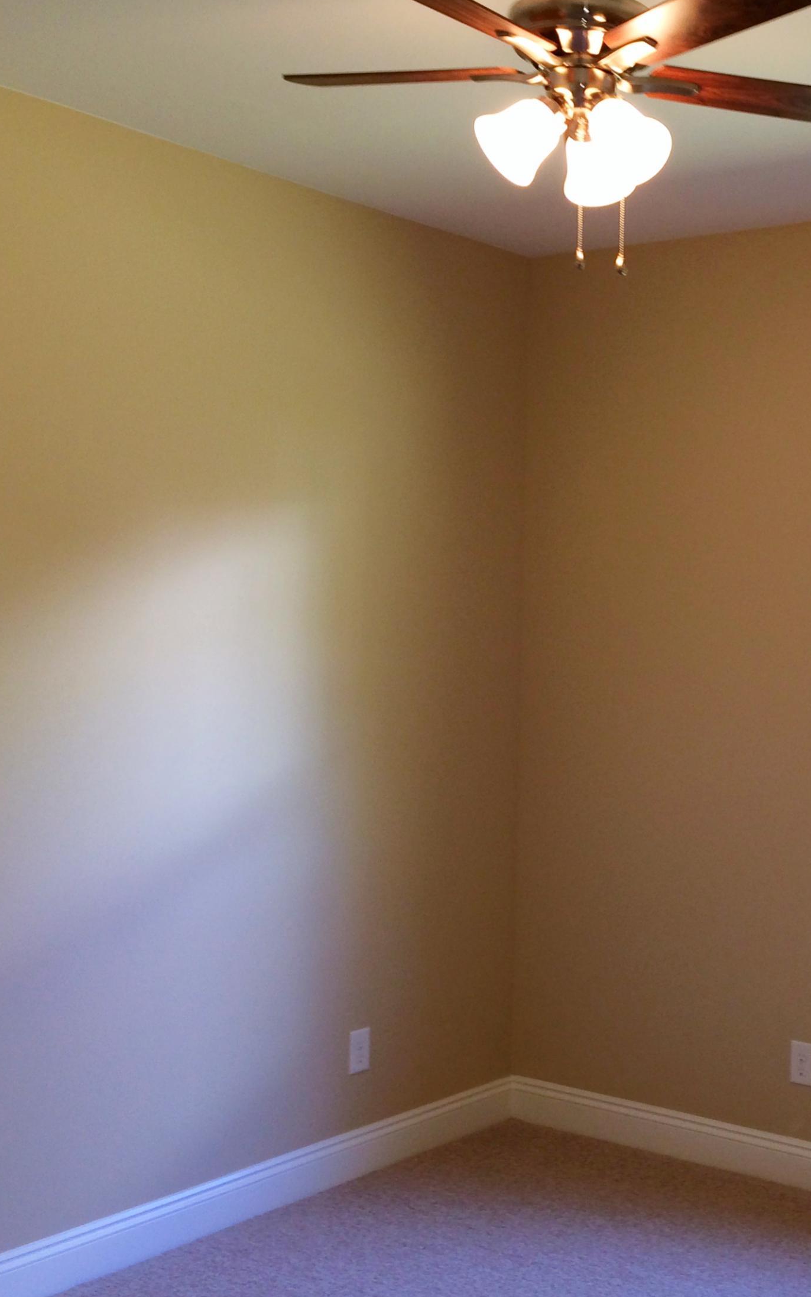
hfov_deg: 29.2
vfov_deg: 47.2
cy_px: 641
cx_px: 739
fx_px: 1485
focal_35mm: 42
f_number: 2.2
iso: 50
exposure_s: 1/30
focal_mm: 4.15
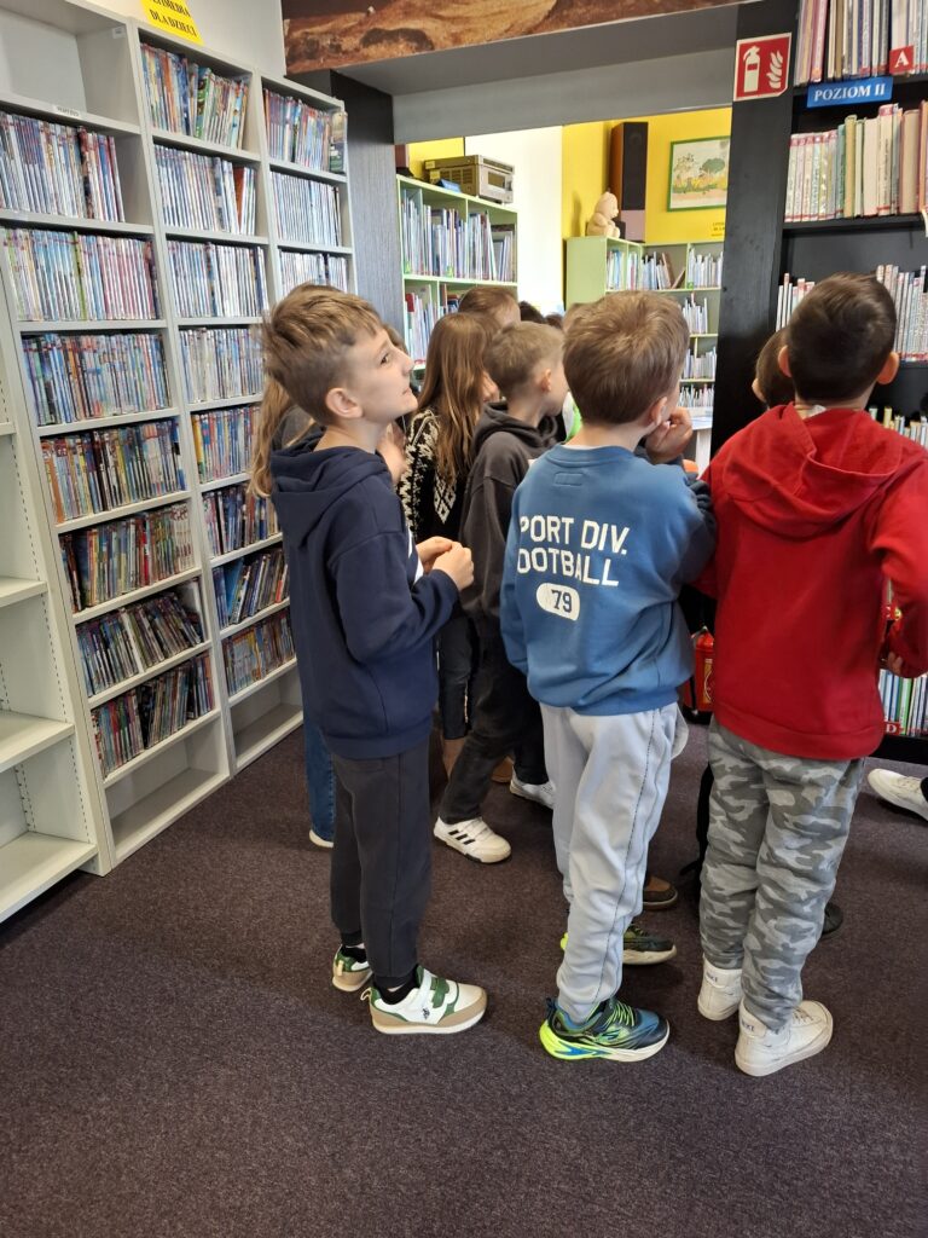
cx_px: 464
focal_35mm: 23
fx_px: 822
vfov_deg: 73.9
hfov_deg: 58.9
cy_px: 619
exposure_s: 1/33
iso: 250
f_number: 1.8
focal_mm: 5.54
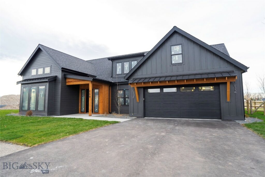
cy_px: 88
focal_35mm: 20
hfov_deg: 84.0
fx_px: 147
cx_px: 132
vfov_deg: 61.9
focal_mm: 20
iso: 640
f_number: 3.2
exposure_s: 1/1000
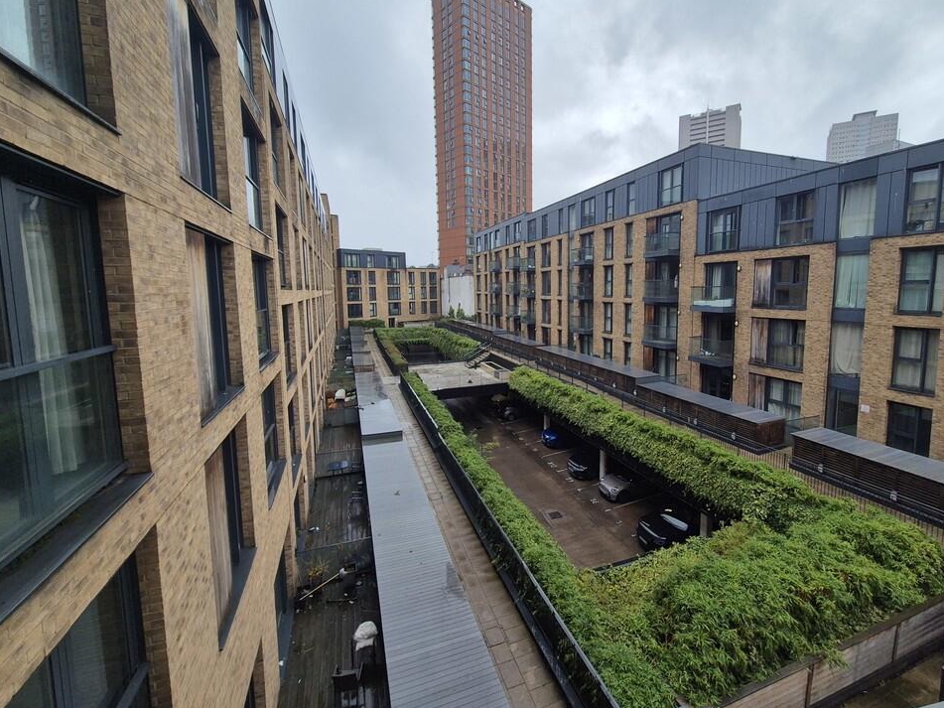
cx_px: 503
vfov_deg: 85.5
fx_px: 382
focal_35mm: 14
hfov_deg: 101.9
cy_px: 329
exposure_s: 1/1228
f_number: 2.2
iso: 50
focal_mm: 2.2
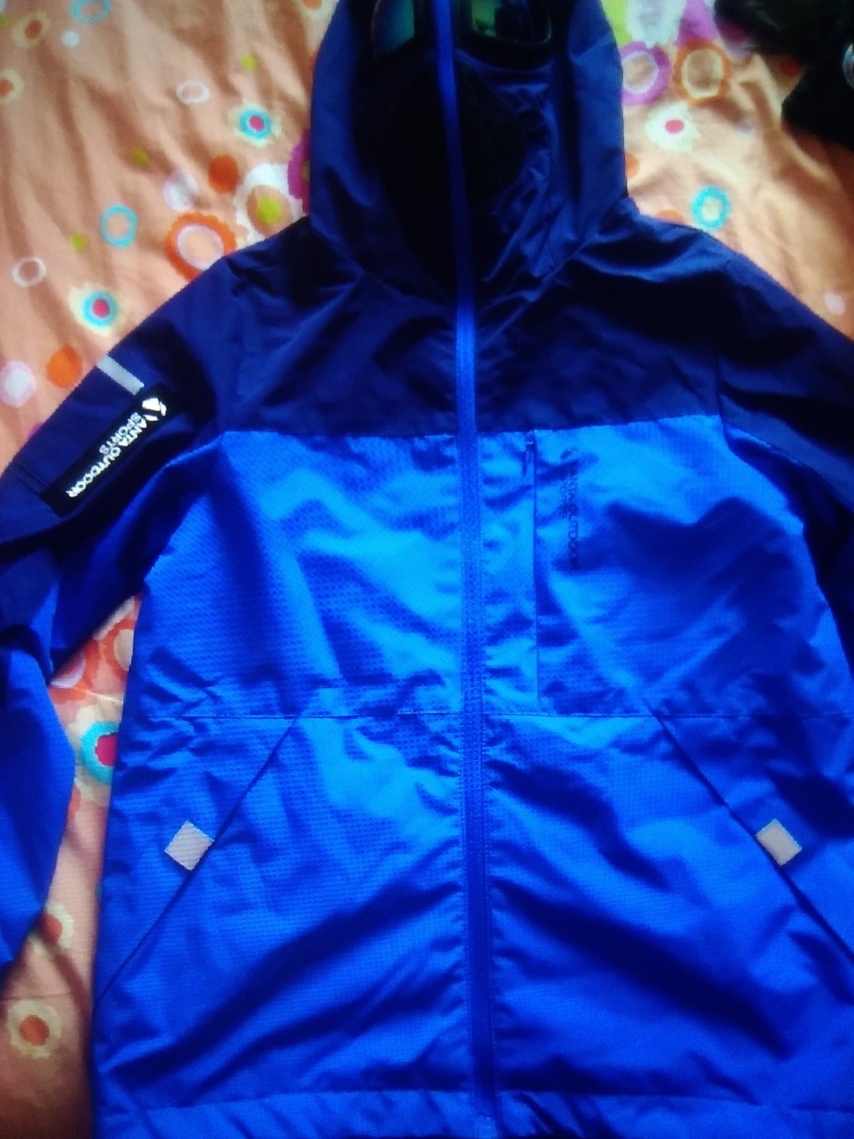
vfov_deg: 61.7
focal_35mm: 29
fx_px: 954
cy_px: 570
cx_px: 427
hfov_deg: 48.2
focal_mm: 2.39
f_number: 2.4
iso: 215
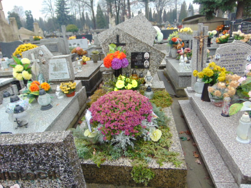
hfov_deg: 69.4
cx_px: 126
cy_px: 94
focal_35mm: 25
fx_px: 181
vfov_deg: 54.9
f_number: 3
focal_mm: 4.5
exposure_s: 1/100
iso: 80
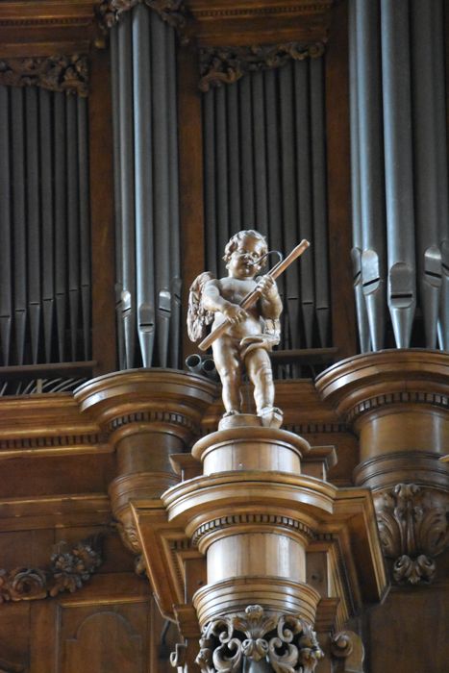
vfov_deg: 6.9
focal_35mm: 300
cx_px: 224
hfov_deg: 4.6
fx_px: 5609
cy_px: 336
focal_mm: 200
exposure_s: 1/20
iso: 12800
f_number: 5.6
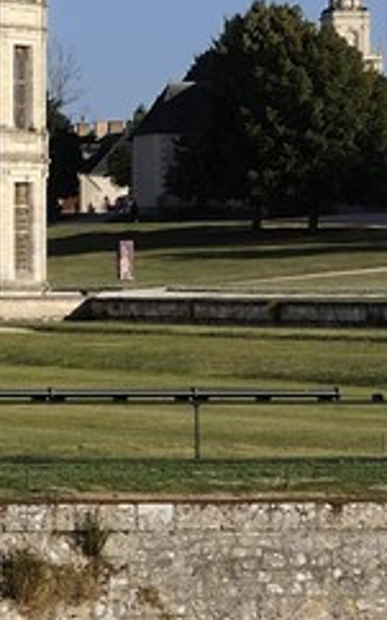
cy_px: 310
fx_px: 4089
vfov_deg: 8.7
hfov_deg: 4.6
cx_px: -1479
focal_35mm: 242
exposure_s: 1/200
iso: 200
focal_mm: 36
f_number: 14
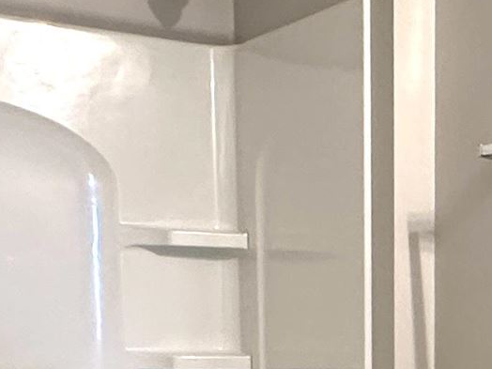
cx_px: 578
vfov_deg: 16.8
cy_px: 506
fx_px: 1165
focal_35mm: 82
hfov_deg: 22.2
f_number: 2.2
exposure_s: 1/60
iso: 250
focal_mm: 2.22
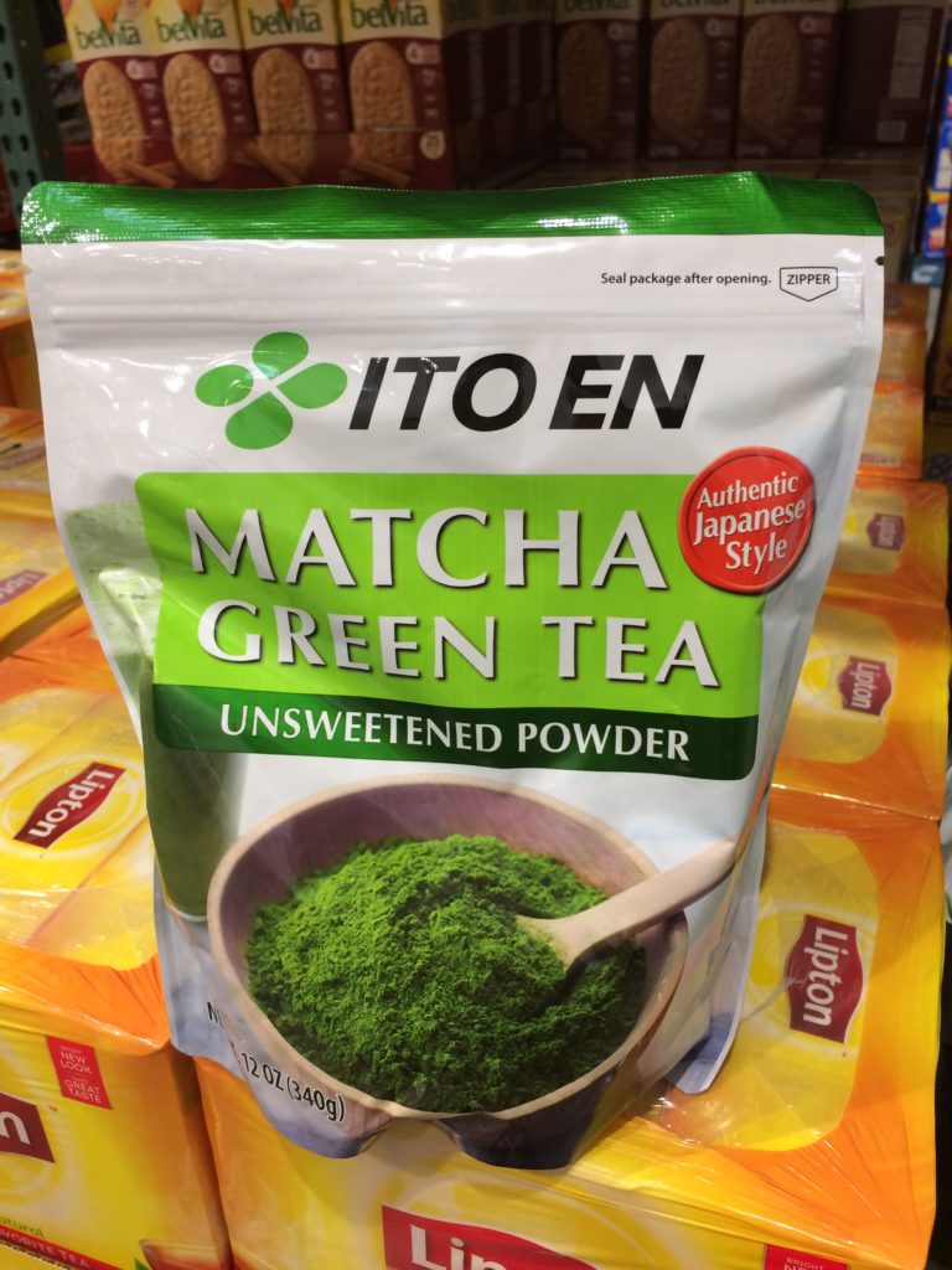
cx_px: 476
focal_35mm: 29
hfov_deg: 48.2
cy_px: 635
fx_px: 1063
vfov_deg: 61.7
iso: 64
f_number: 2.2
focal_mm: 4.15
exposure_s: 1/30
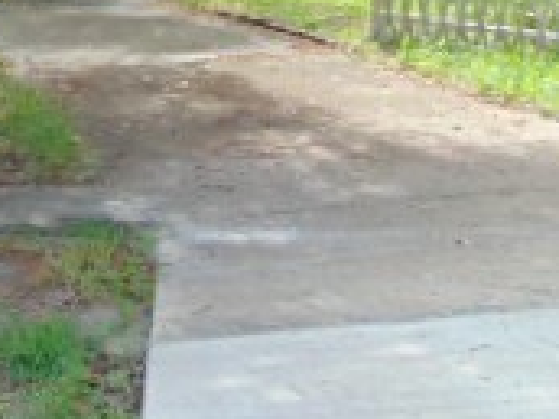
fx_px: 1502
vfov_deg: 15.1
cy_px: -146
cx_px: -94
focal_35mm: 93
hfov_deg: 19.9
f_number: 3
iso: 80
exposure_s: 1/250
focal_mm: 4.5
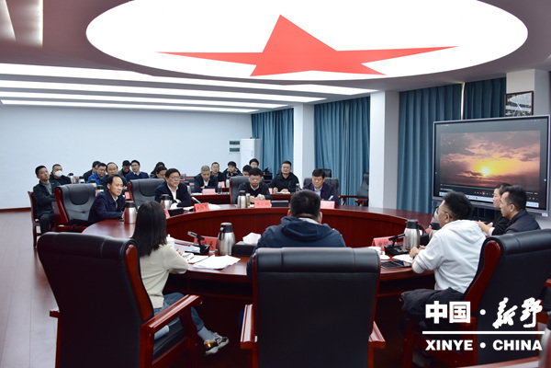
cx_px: 276
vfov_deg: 46.4
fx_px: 429
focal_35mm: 28
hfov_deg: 65.5
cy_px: 184
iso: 800
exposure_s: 1/100
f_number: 5
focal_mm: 28
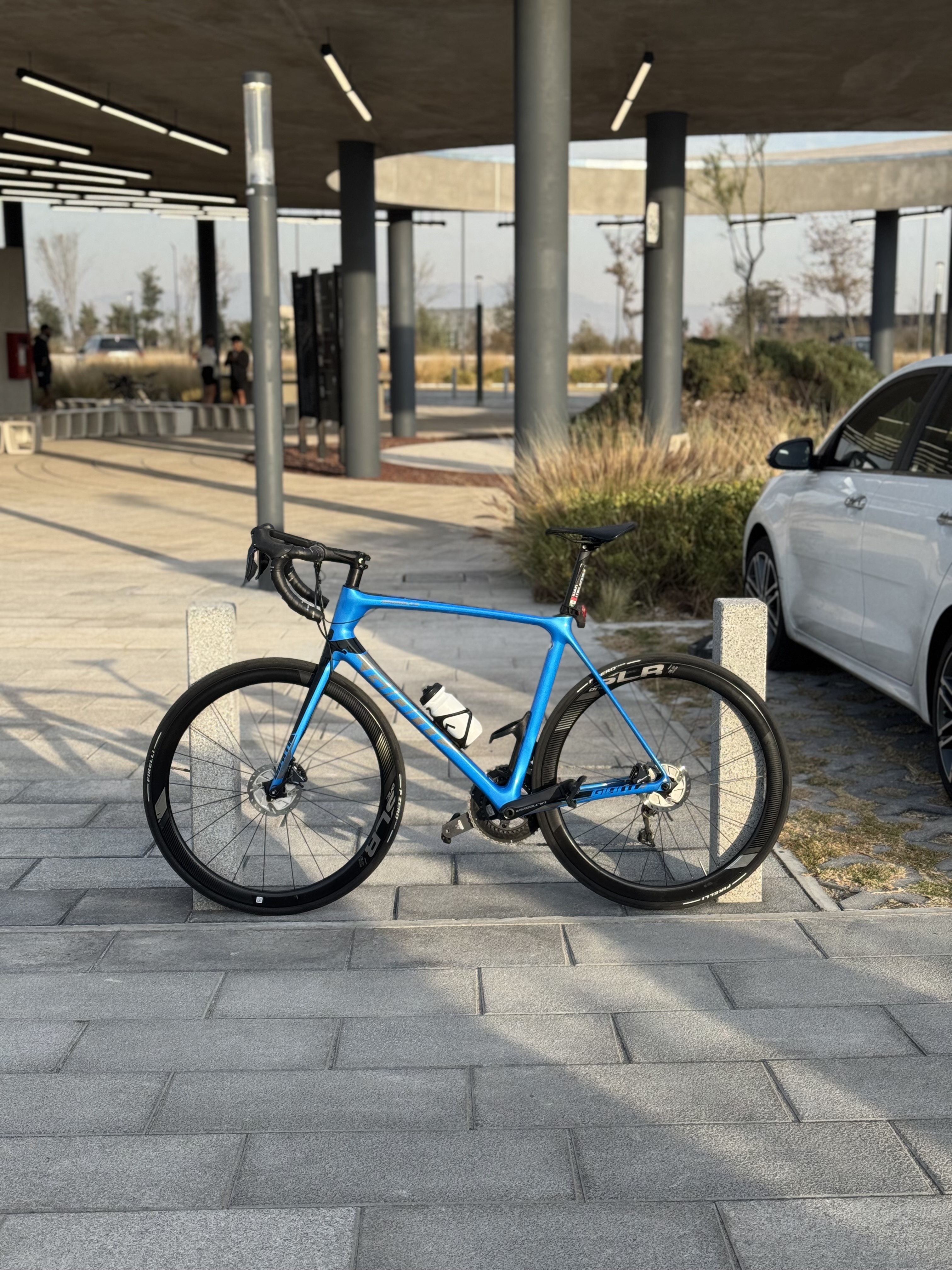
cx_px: 476
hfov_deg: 30.3
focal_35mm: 48
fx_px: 1760
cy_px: 635
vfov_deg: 39.7
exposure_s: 1/1597
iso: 64
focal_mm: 6.76
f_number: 1.78
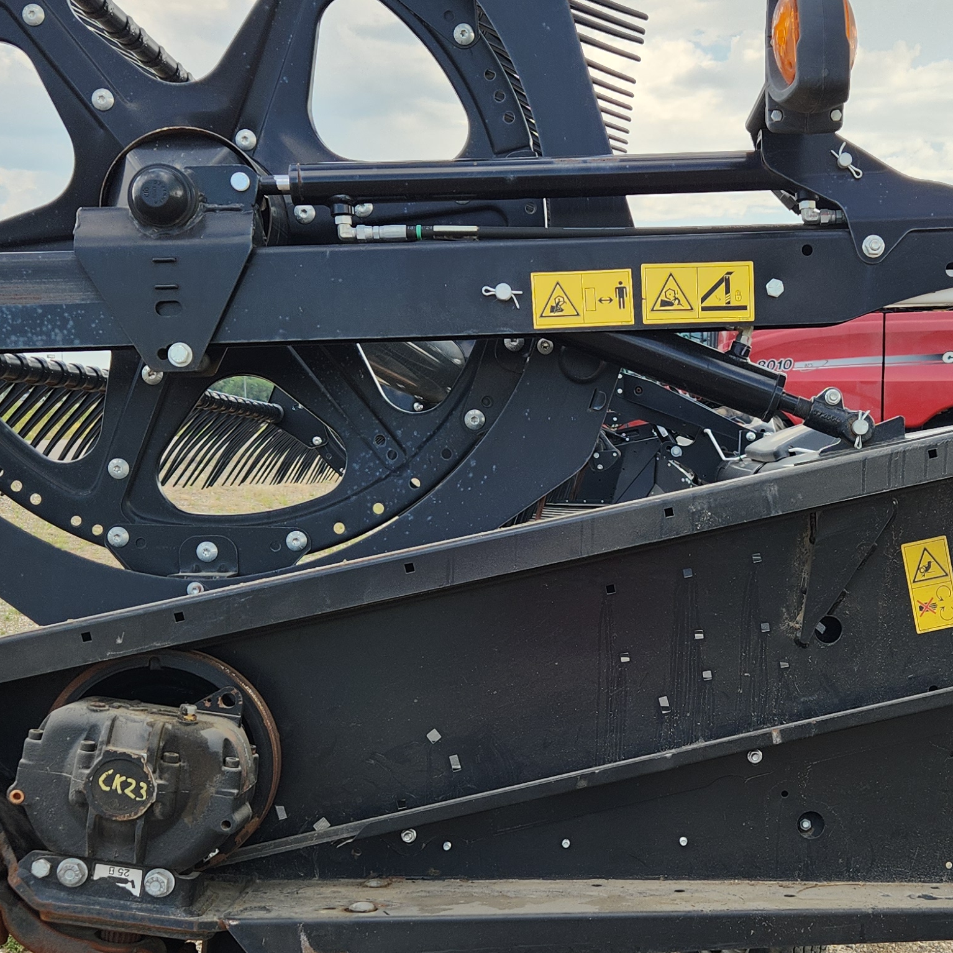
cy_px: 624
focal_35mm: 53
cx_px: 668
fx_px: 1651
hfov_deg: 31.8
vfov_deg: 32.0
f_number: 1.8
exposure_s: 1/289
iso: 20
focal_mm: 5.4
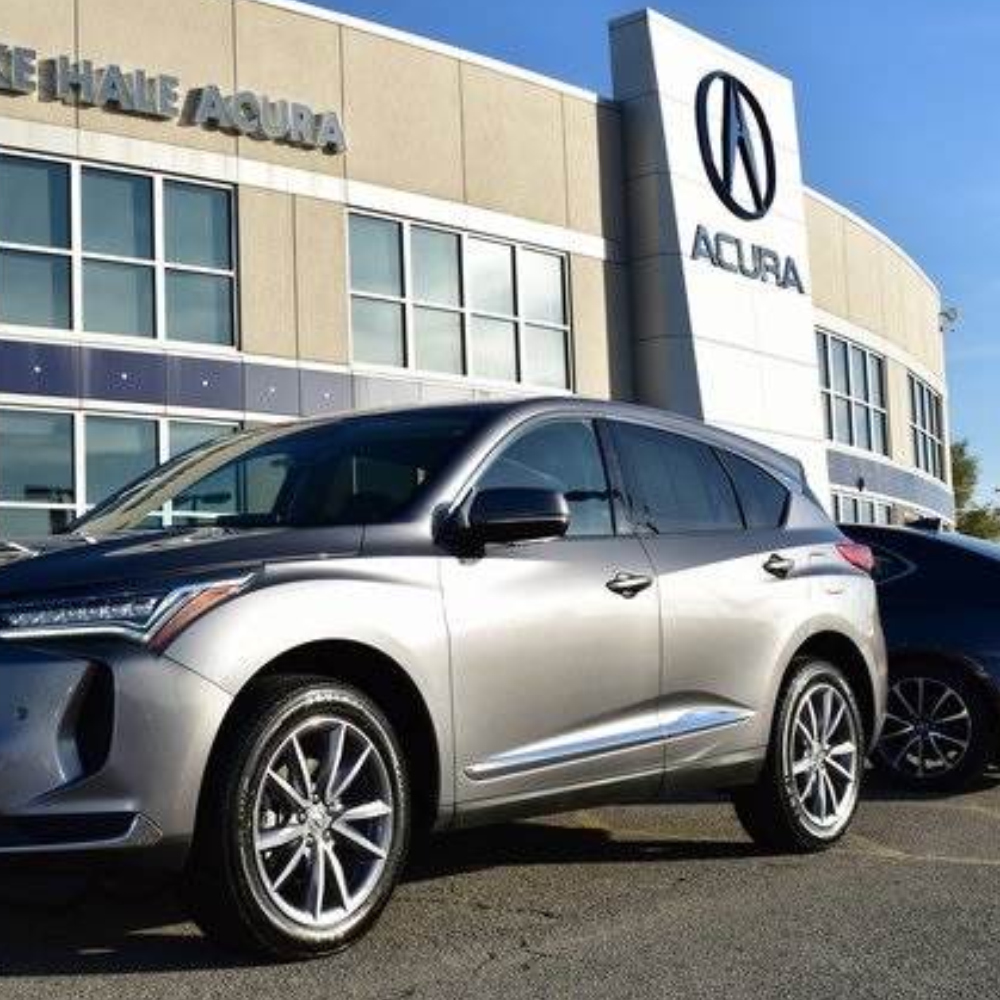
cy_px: 499
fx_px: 1721
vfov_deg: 32.4
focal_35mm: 53
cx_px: 315
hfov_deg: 32.1
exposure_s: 1/200
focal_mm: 27
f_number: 11
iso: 100
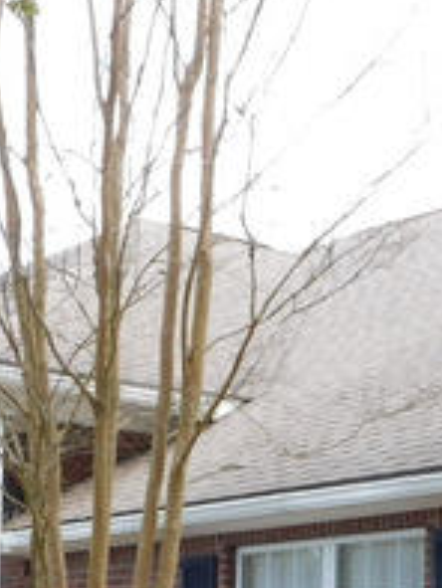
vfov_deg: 16.2
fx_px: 1990
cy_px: 695
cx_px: 287
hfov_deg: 12.7
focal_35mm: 117
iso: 125
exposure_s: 1/160
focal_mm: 6.3
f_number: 3.5
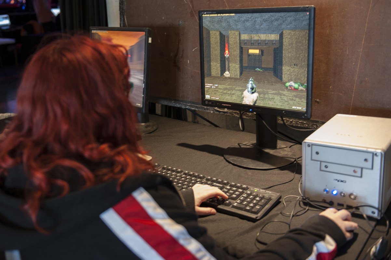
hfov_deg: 60.3
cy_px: 130
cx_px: 196
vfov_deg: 42.3
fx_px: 336
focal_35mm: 31
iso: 1000
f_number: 2.8
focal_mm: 31
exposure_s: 1/15
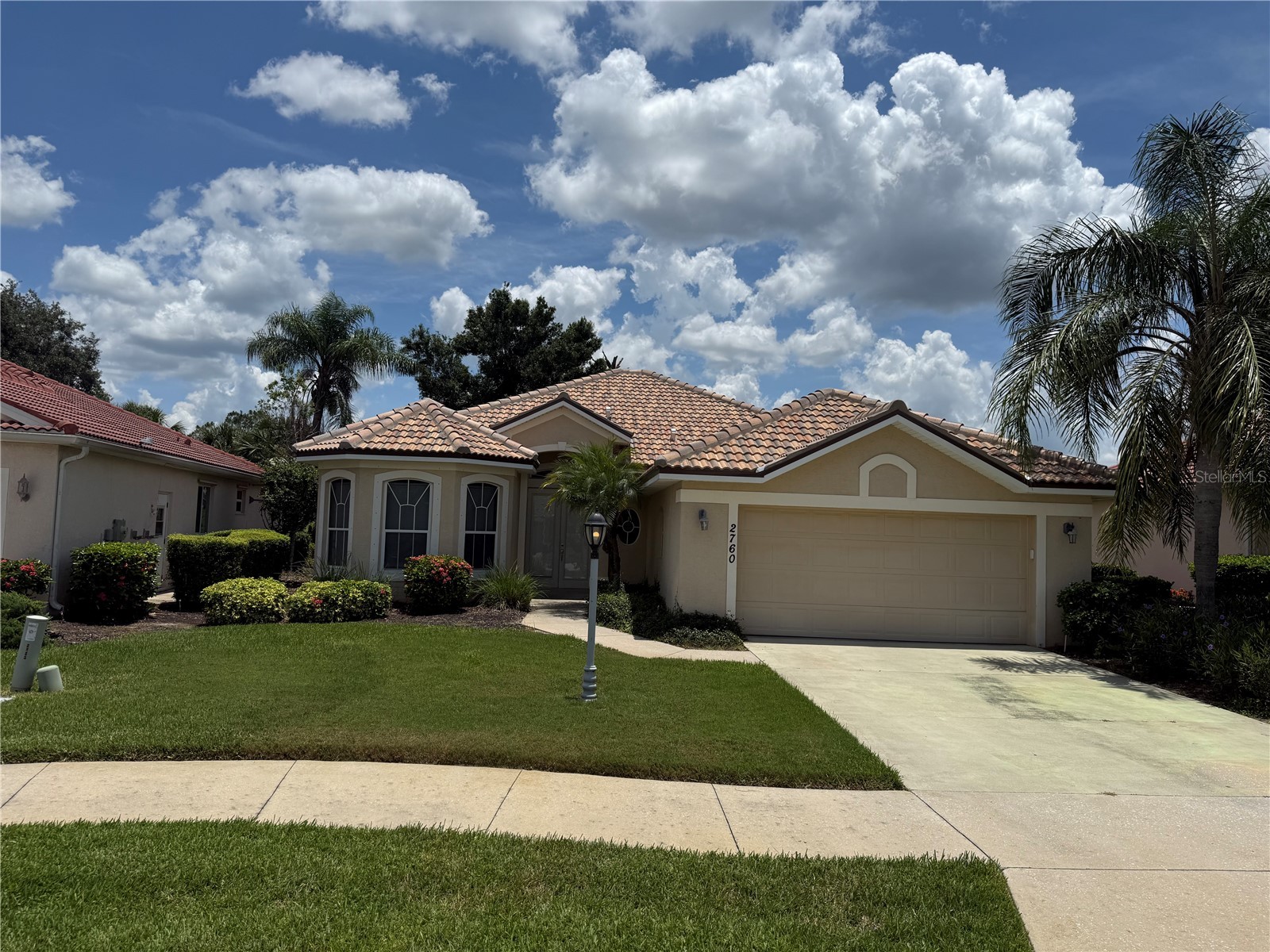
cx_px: 635
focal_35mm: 24
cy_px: 476
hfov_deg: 71.6
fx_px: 881
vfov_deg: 56.8
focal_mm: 6.76
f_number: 1.78
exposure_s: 1/10309
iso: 80
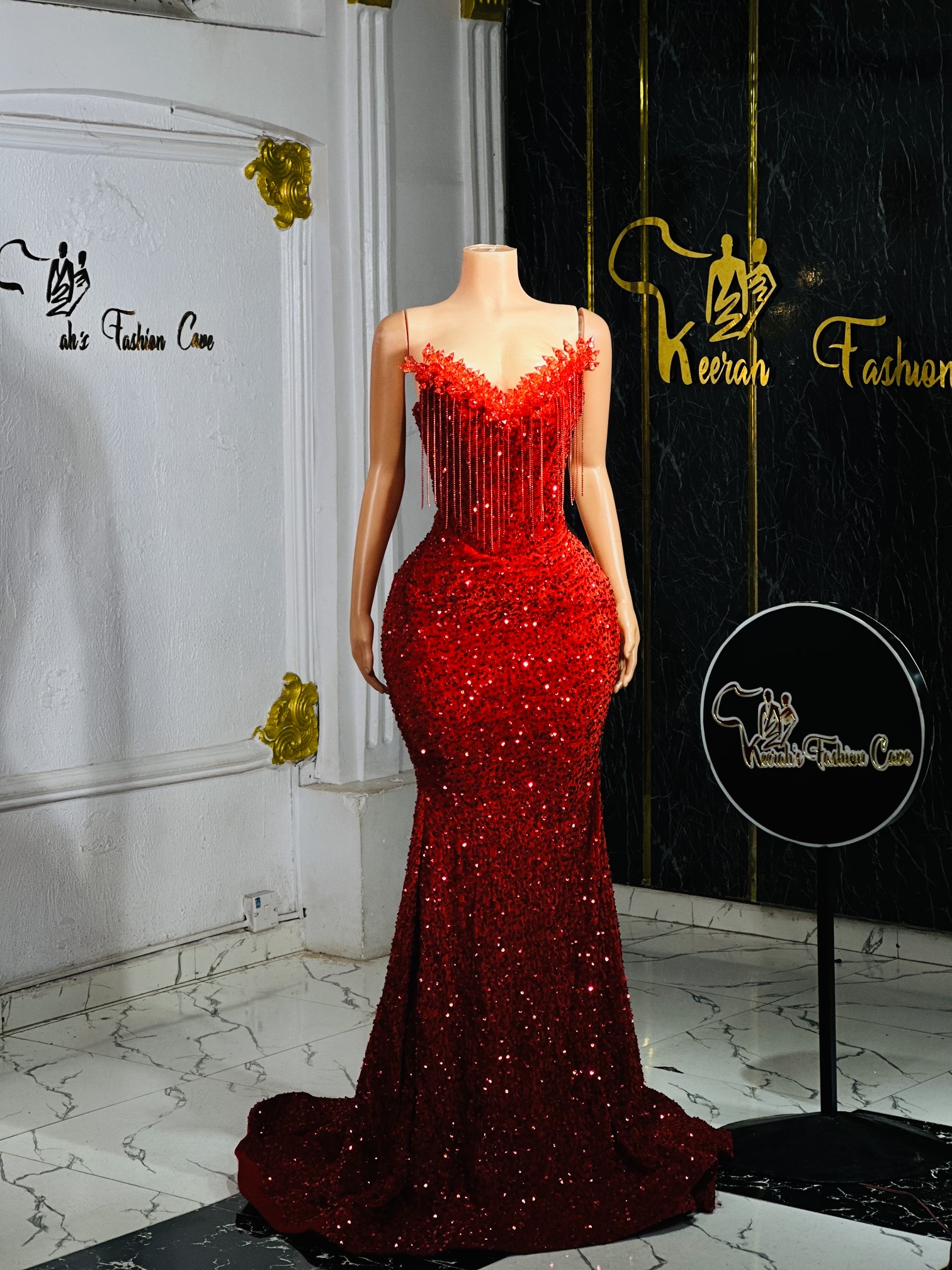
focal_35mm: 77
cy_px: 635
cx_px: 476
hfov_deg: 19.1
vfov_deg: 25.3
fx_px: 2824
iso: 50
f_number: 2.8
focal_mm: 9
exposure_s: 1/121
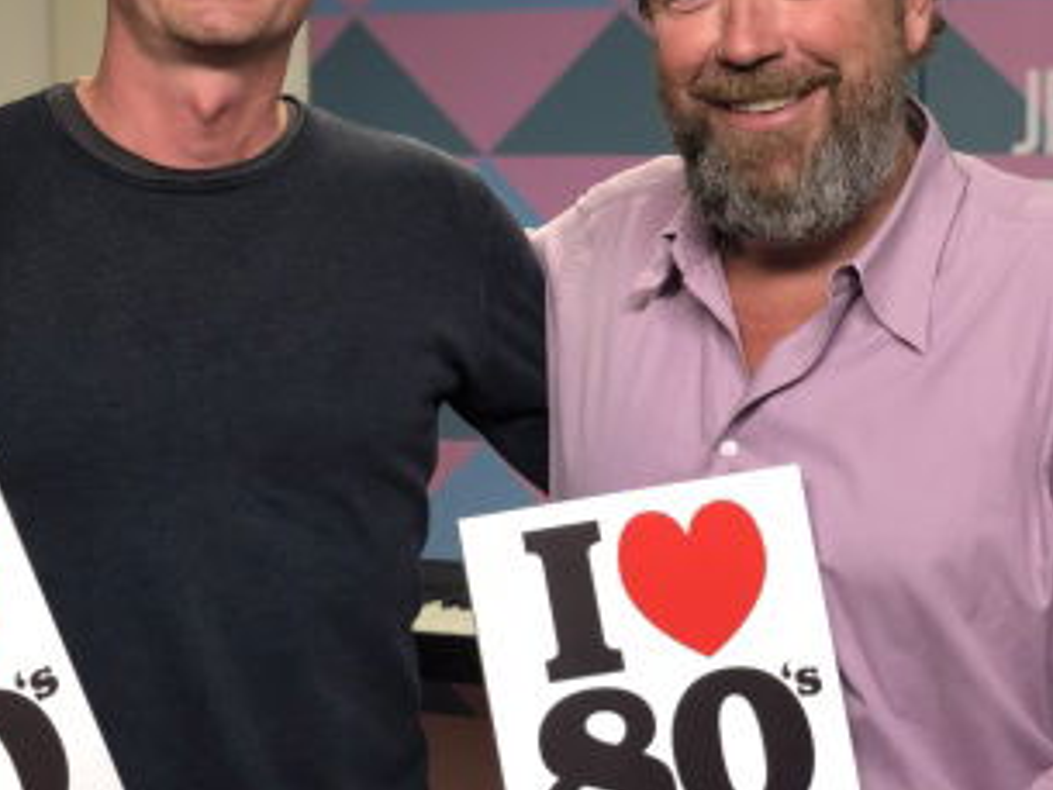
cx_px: 207
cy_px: 281
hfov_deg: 22.7
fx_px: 2587
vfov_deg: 17.3
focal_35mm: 85
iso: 100
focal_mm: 6
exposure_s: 1/50
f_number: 2.4
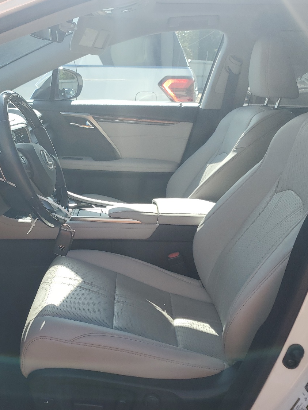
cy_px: 205
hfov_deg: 37.8
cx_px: 80
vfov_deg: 50.1
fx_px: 439
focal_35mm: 37
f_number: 1.5
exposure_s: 1/1250
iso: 50
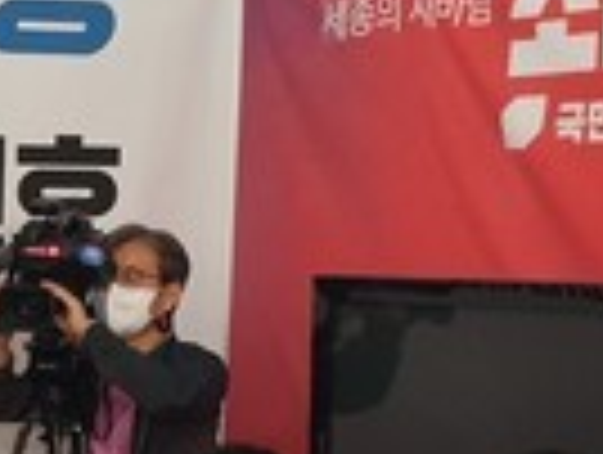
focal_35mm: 116
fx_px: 2024
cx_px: -540
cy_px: 360
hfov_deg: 14.5
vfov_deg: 12.8
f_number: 2.4
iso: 160
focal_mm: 4.3
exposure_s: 1/60
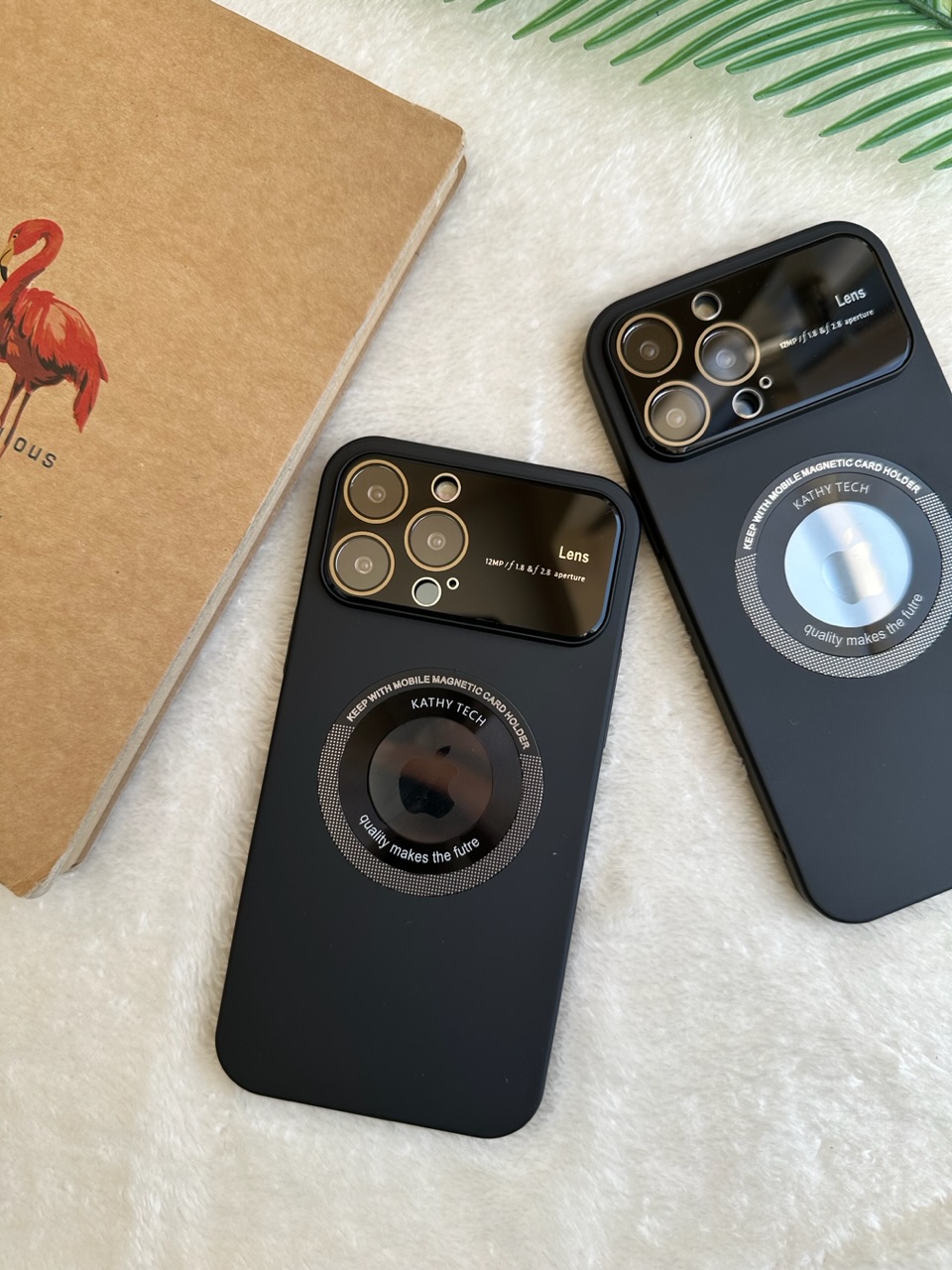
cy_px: 635
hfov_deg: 56.8
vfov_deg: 71.6
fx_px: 880
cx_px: 476
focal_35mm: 24
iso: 80
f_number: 1.78
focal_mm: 6.86
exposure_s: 1/527
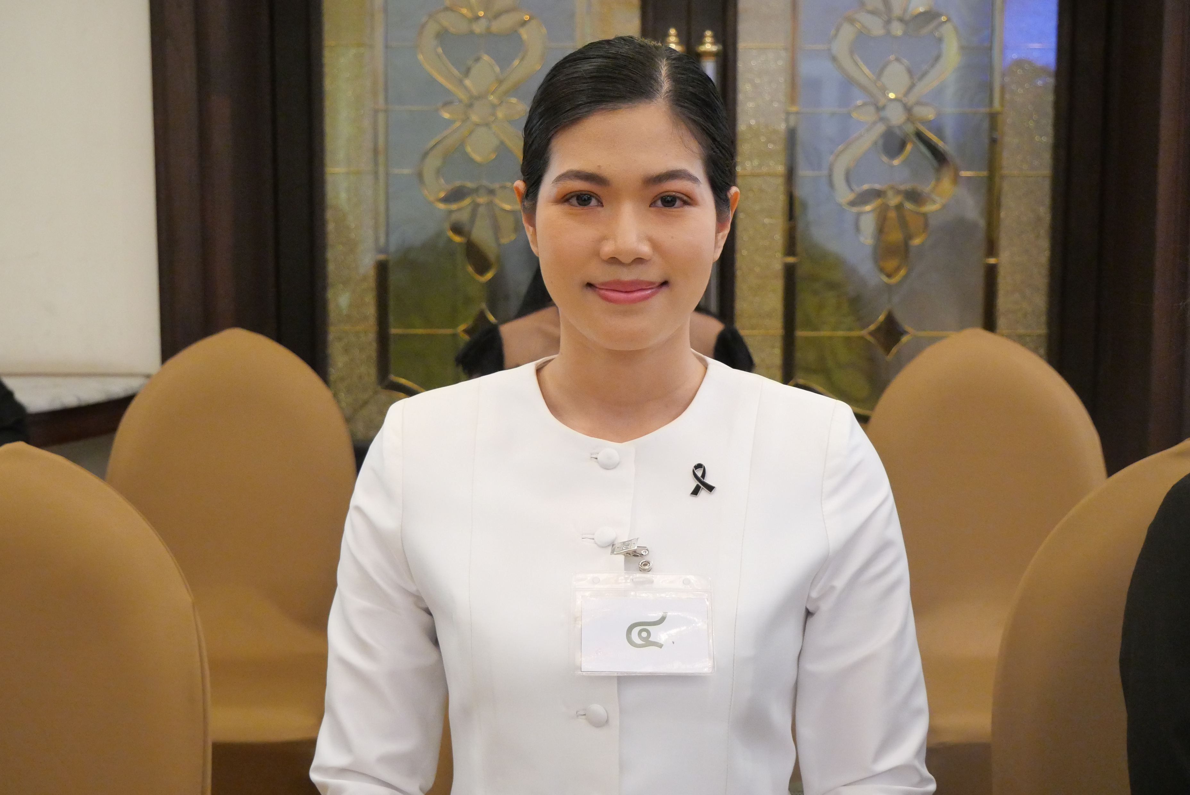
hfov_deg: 38.9
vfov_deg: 26.5
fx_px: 1687
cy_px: 398
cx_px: 595
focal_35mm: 51
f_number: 4.5
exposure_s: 1/60
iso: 3200
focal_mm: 25
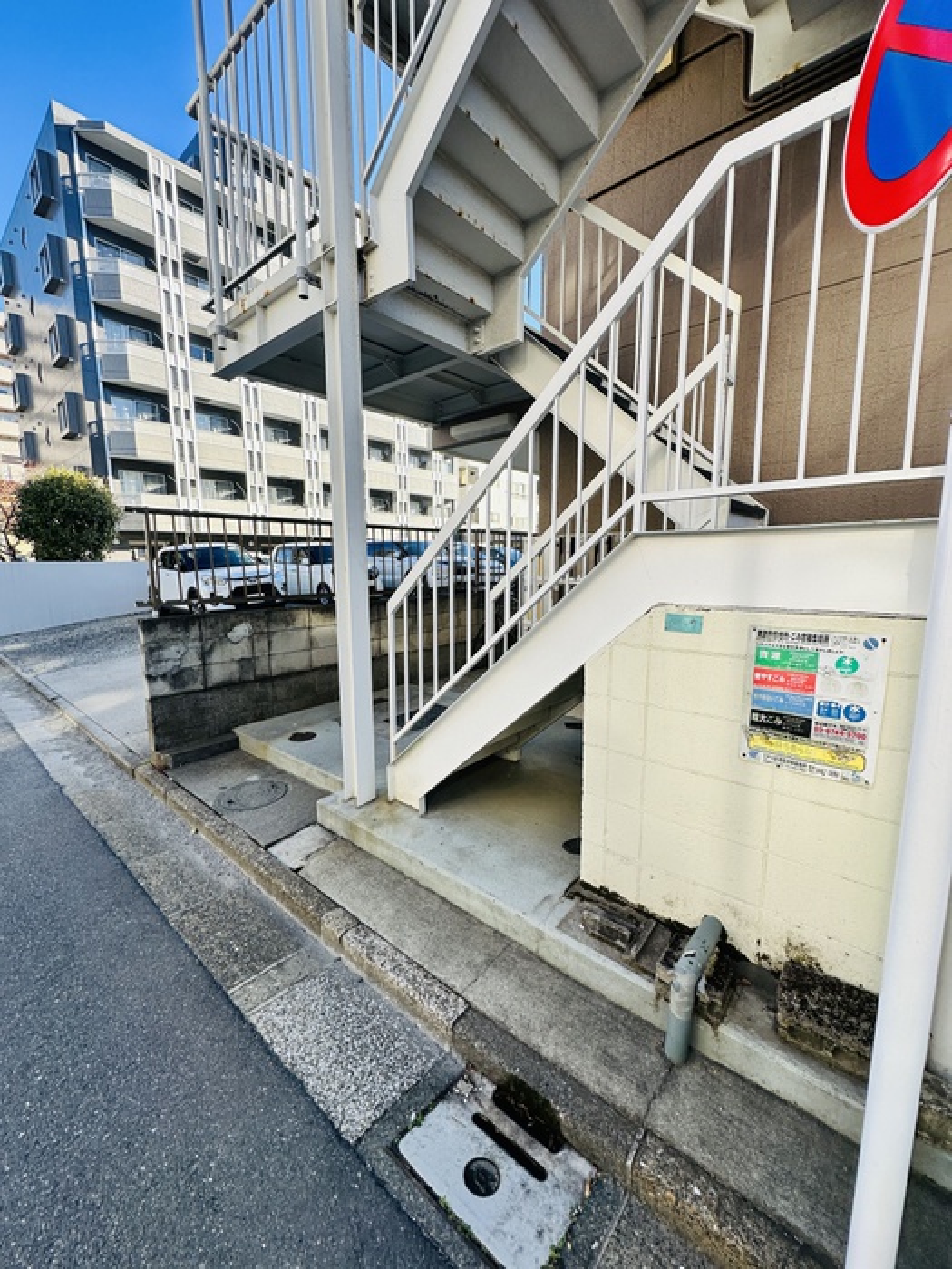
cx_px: 476
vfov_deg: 102.1
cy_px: 634
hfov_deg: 85.7
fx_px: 513
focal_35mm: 14
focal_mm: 2.22
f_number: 2.2
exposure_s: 1/527
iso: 40
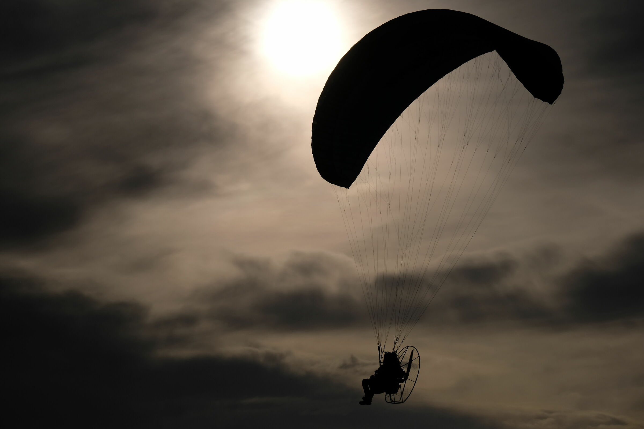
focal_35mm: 159
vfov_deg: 8.6
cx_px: 322
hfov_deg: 12.9
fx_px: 2844
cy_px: 214
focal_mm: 106
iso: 200
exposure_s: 1/3500
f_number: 11
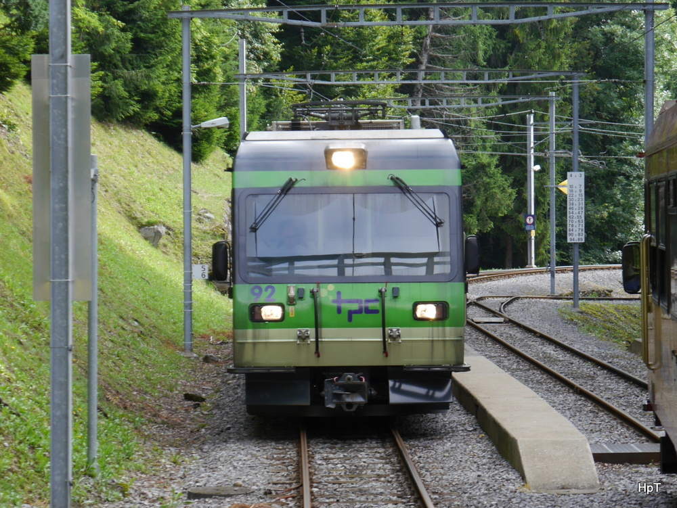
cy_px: 254
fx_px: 1644
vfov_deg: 17.6
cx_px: 338
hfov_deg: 23.3
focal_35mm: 84
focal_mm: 42
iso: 160
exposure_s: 1/100
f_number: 5.6
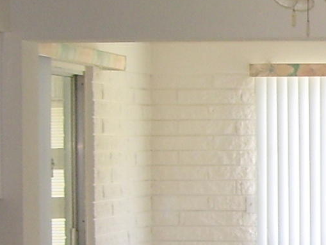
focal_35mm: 163
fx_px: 1535
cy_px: 201
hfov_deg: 11.7
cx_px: 457
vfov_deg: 9.1
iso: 80
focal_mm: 6
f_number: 2.7
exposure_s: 1/60
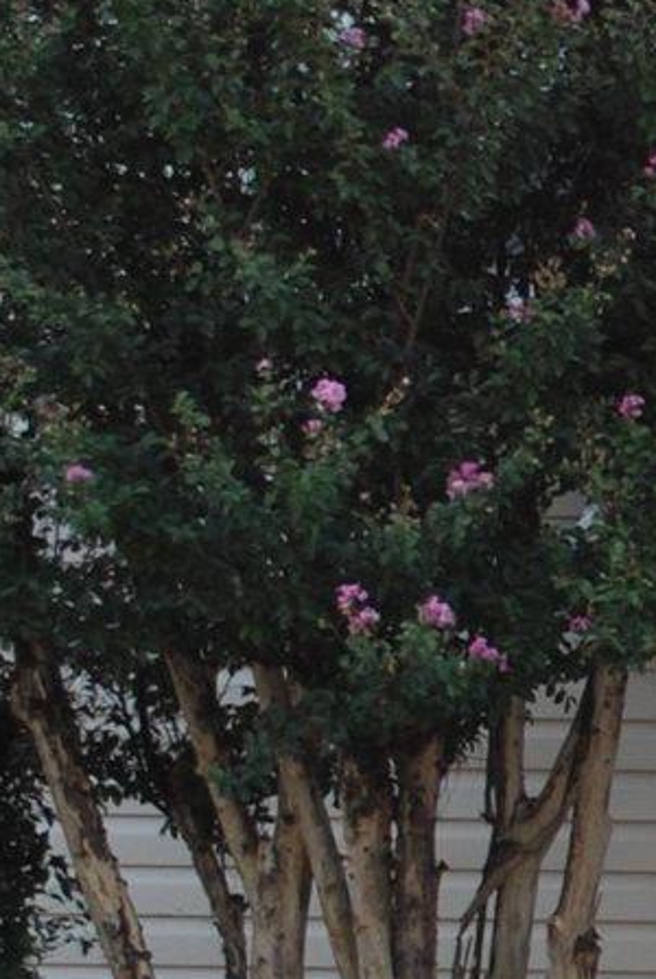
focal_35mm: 216
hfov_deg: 6.2
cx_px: 1334
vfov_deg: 9.5
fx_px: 5885
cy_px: 789
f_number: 4.5
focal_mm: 28
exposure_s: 1/160
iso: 200
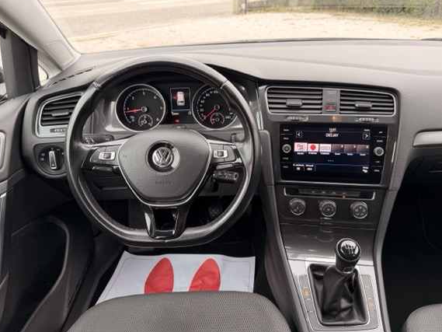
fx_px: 345
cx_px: 236
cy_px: 162
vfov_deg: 51.4
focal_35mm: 27
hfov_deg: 65.2
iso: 125
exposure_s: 1/154
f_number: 1.78
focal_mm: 6.76
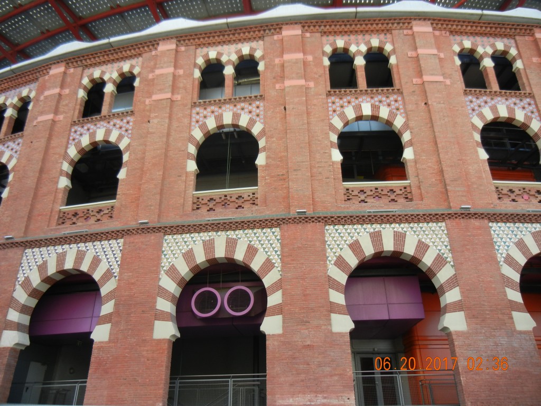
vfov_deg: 46.8
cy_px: 203
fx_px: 469
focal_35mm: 30
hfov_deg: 60.0
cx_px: 270
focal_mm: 5.4
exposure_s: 1/195
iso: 160
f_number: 3.5
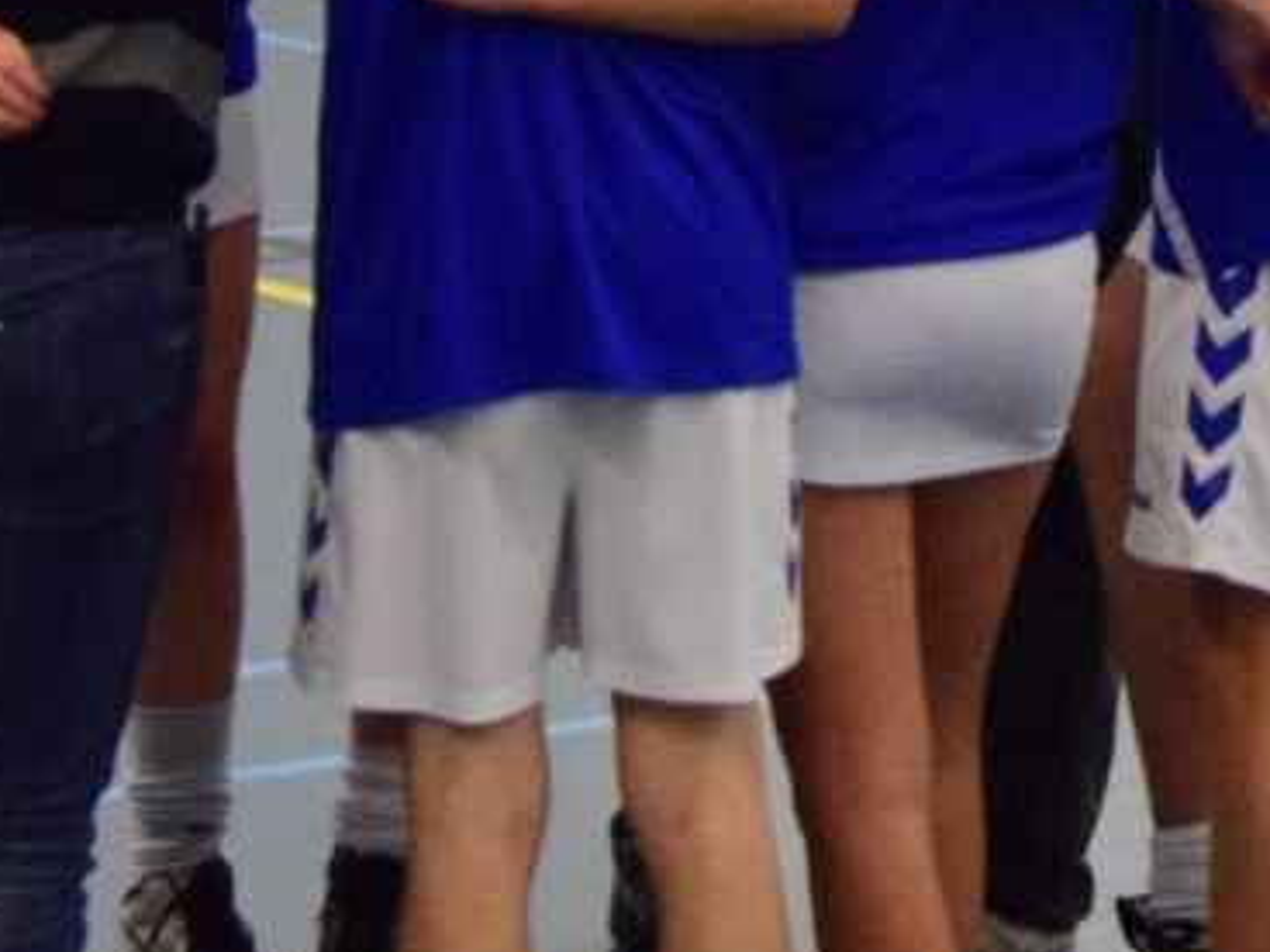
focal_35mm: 177
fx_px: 6505
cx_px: 550
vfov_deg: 8.3
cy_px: 62
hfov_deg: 11.1
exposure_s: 1/250
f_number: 8
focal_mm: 45
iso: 5000
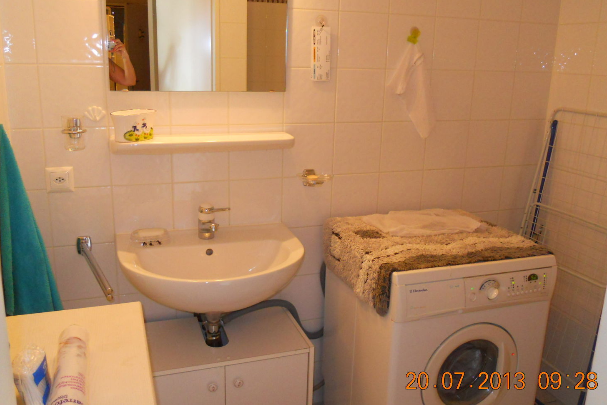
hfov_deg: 58.7
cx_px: 292
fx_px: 540
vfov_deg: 41.1
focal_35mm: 32
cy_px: 183
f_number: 2.7
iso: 400
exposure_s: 1/25
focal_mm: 5
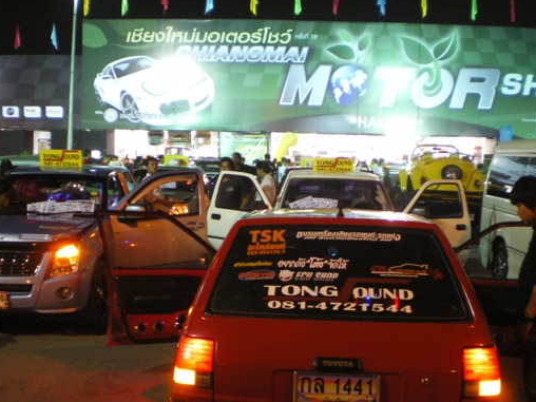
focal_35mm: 43
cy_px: 223
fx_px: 666
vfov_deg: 33.6
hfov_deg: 43.8
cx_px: 255
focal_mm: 6.3
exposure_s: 1/8
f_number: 3.1
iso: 400
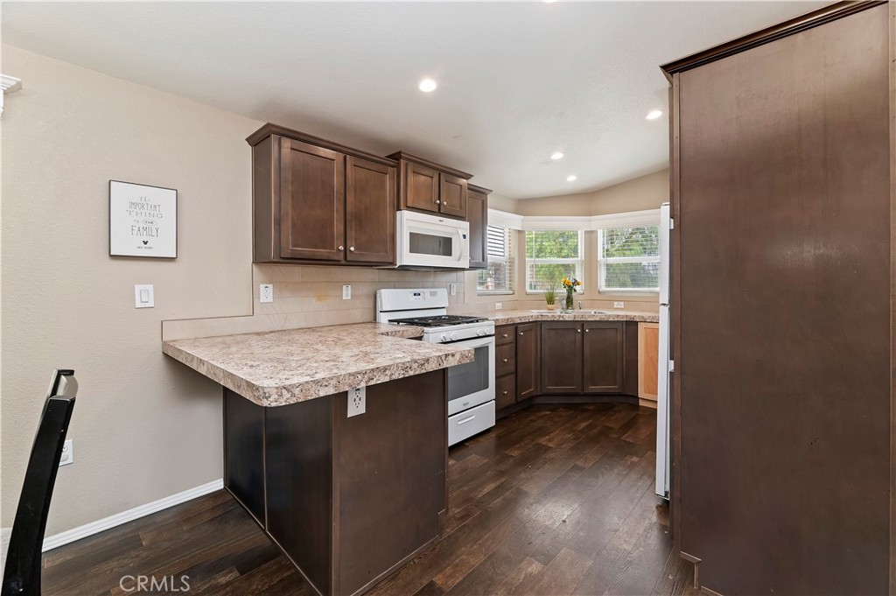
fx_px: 348
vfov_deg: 81.1
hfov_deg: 104.3
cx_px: 448
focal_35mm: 14
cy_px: 298
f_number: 10
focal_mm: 14
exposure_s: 1/13
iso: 500
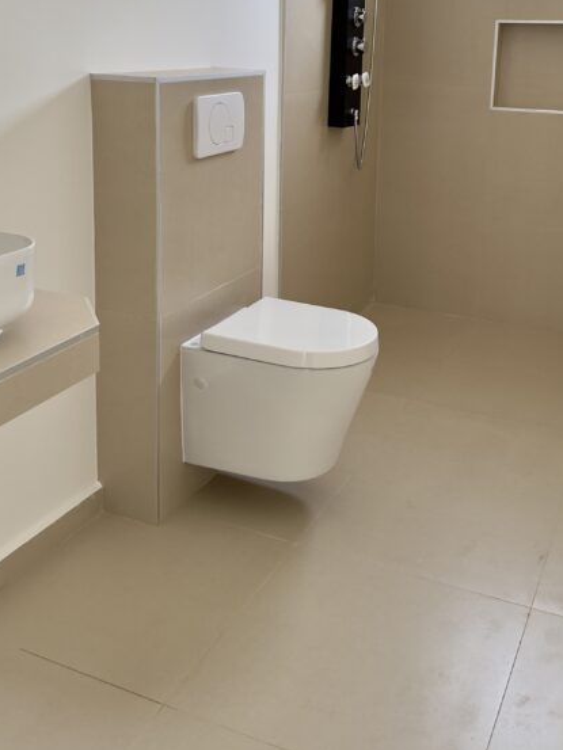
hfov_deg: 38.5
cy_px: 174
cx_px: 341
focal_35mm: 37
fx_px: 802
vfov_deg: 47.9
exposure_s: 1/121
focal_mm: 6.76
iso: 125
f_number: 1.78
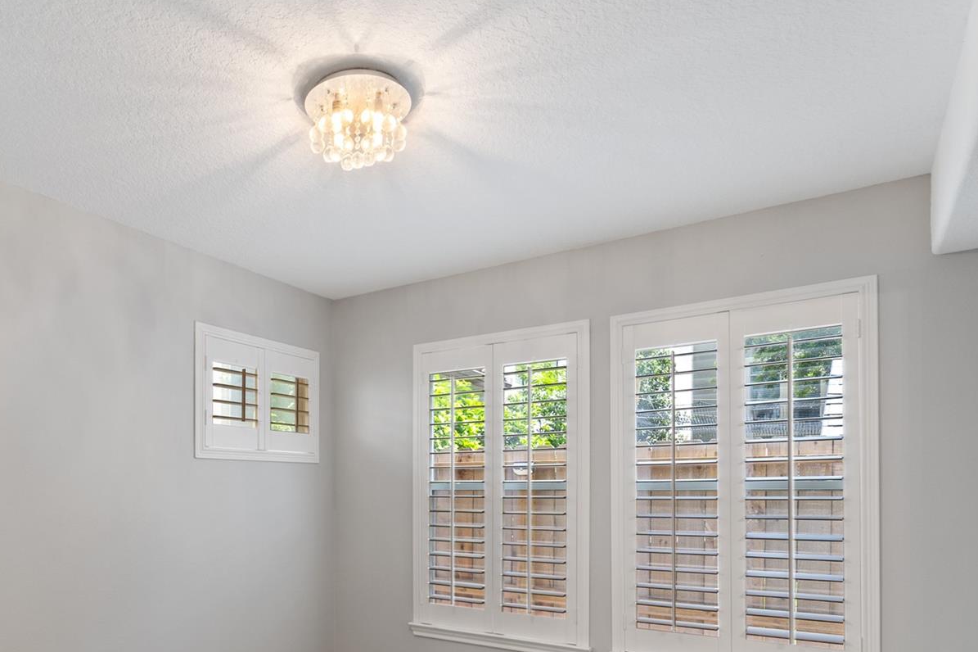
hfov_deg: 71.4
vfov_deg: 51.0
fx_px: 652
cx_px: 321
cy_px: 484
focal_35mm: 24
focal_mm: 14
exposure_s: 1/6
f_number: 9
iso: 320
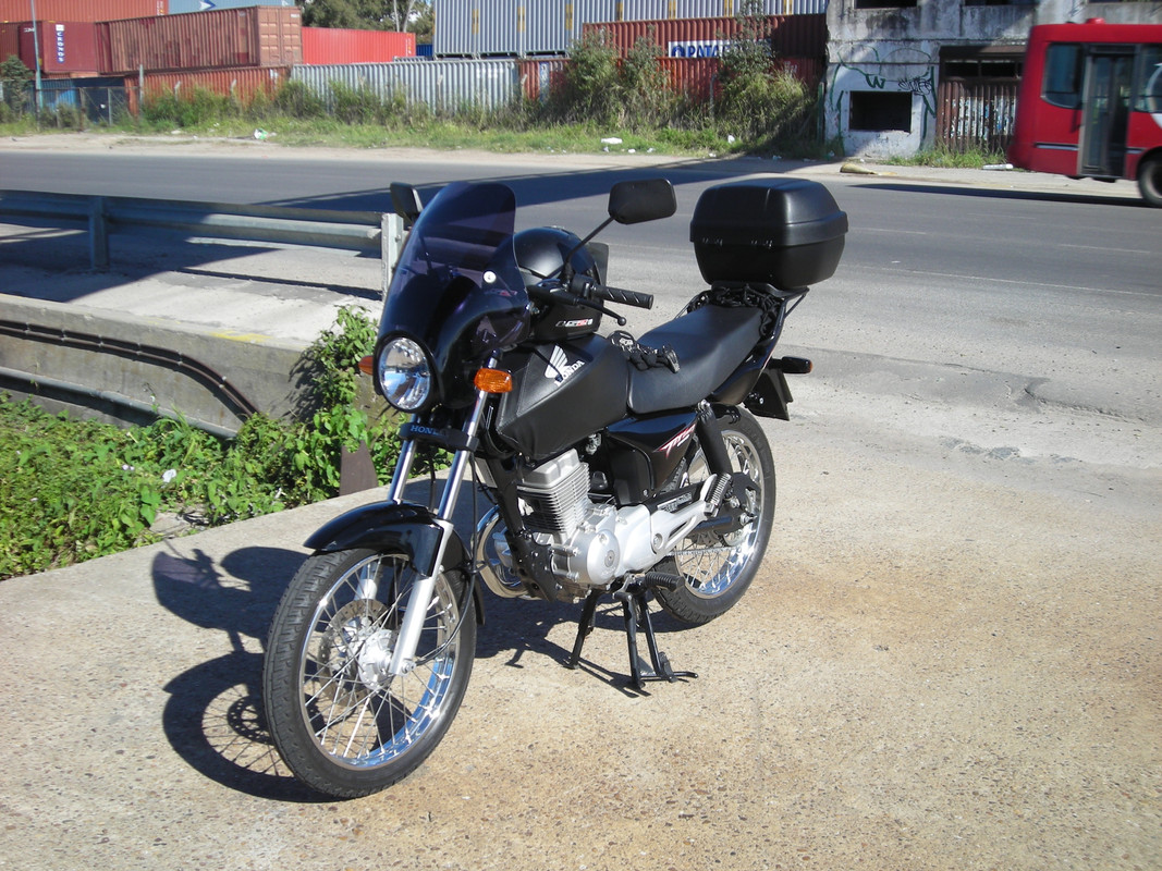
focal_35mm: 41
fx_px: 1376
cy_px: 436
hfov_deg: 45.8
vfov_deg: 35.1
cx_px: 581
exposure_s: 1/120
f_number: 6.6
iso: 50
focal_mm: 6.8
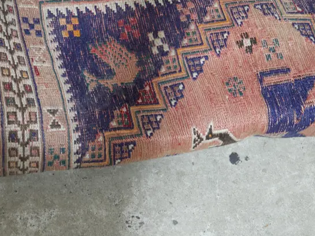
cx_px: 190
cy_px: 28
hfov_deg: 20.8
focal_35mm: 94
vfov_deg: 15.6
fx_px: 856
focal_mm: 25
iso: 640
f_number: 5.3
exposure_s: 1/60
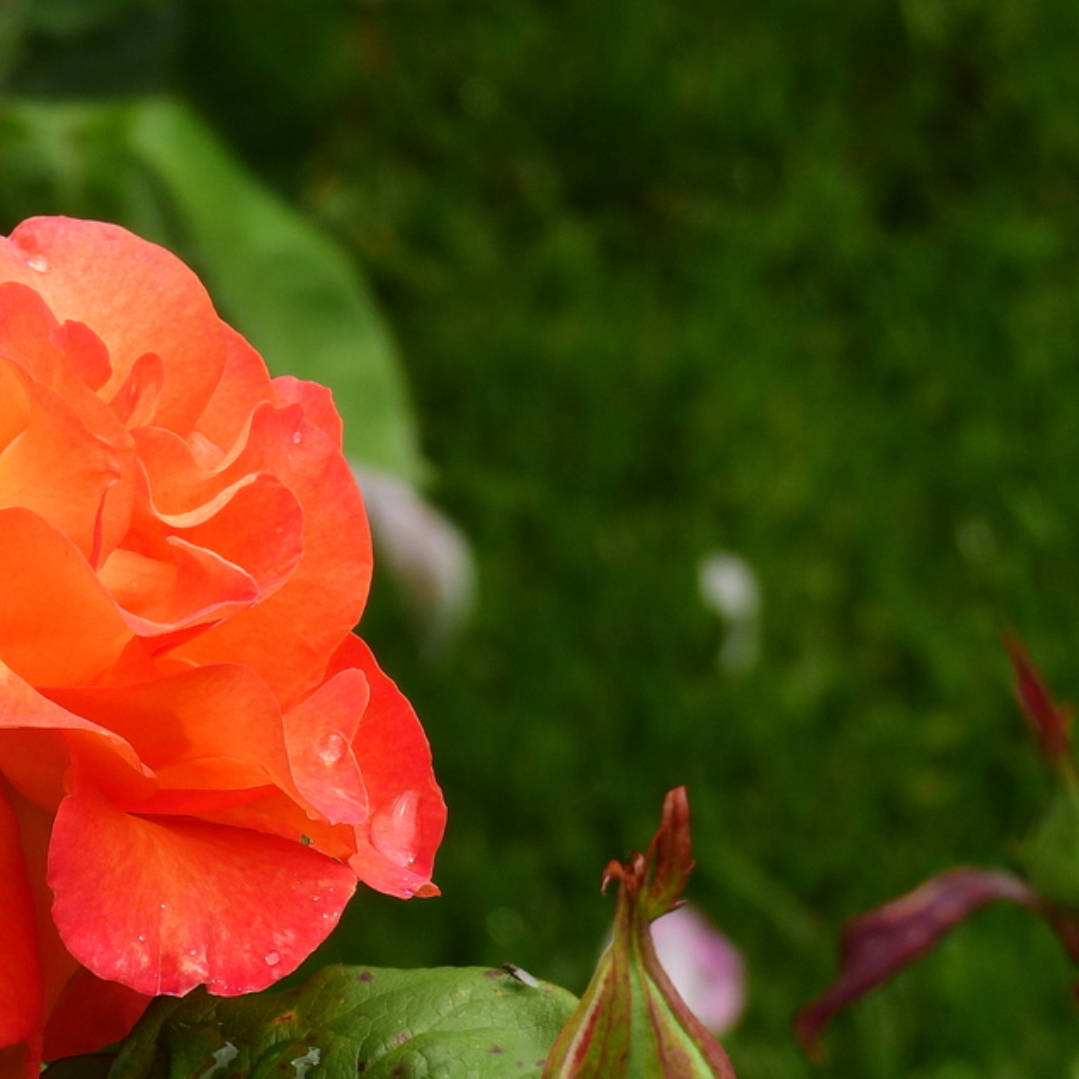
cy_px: 684
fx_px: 12590
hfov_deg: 4.9
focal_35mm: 357
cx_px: 66
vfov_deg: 4.9
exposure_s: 1/500
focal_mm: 35.7
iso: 100
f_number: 4.5
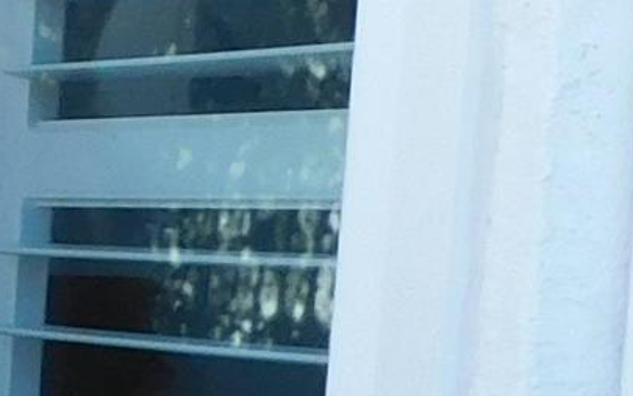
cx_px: -1383
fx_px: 3191
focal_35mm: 185
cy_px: 589
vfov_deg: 7.0
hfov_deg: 8.9
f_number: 3
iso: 125
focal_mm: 4
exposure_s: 1/400
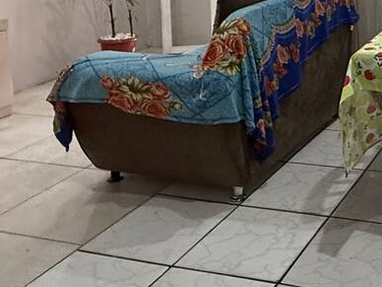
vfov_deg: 24.9
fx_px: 574
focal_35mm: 52
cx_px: 426
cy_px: -71
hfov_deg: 32.2
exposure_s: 1/120
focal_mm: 2.22
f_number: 2.2
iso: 500
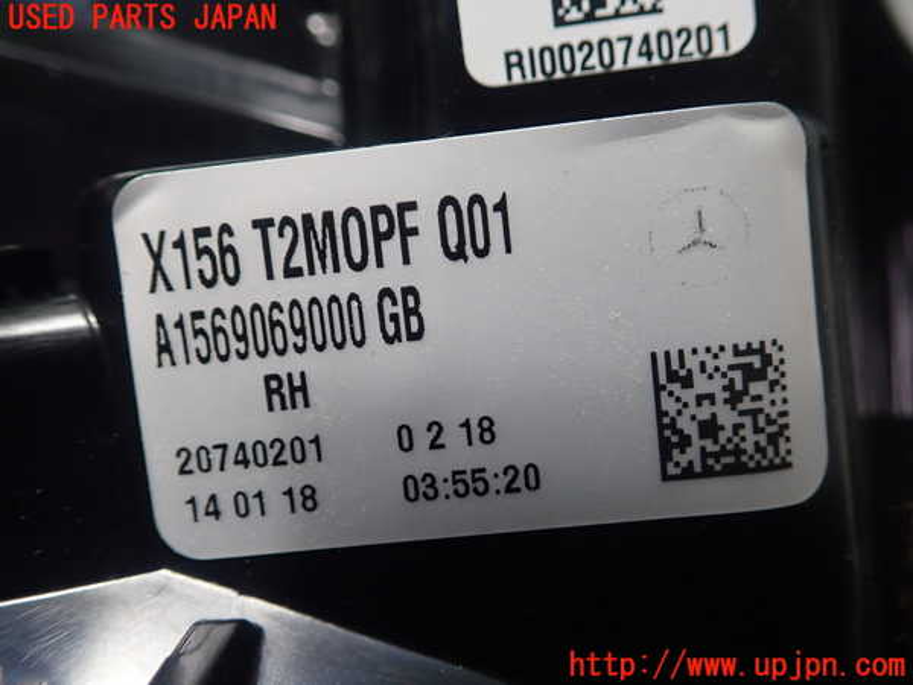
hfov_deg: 60.0
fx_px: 791
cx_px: 456
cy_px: 342
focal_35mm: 30
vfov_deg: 46.8
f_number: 2.3
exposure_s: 1/125
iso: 320
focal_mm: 5.5
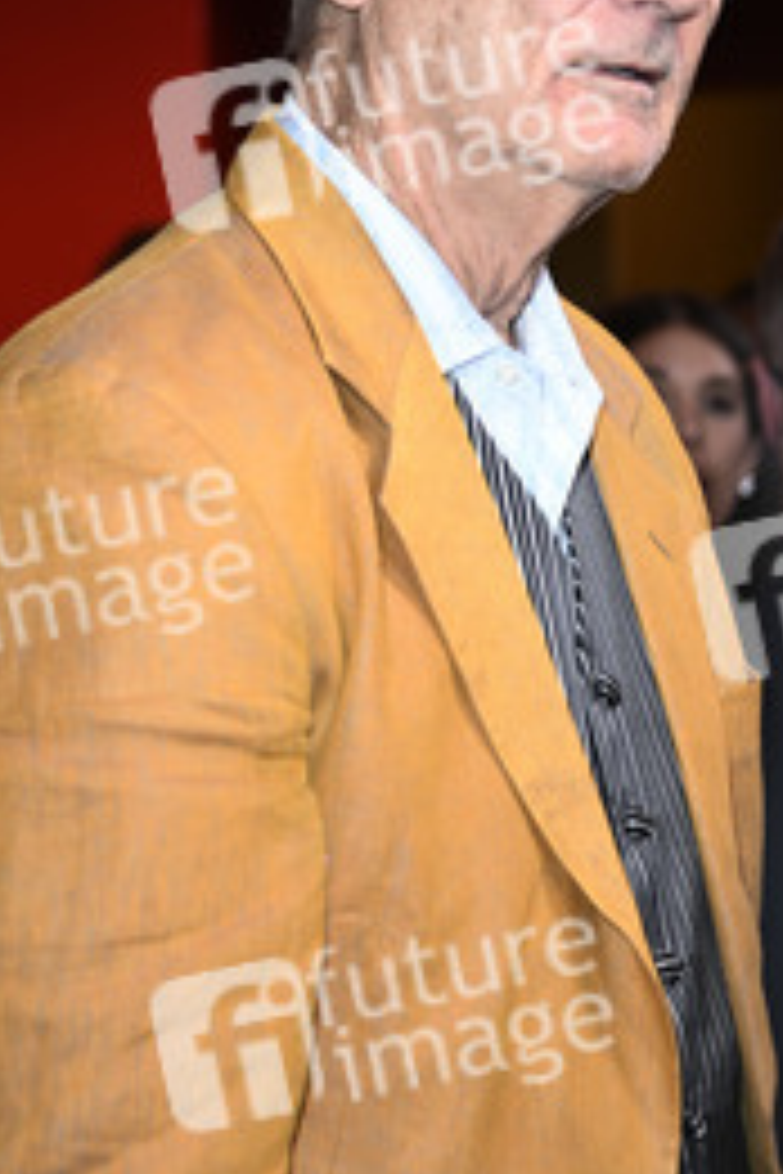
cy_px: 351
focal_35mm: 153
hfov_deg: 9.0
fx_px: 4991
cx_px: 513
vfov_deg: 13.4
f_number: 5.3
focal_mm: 100
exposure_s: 1/250
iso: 800
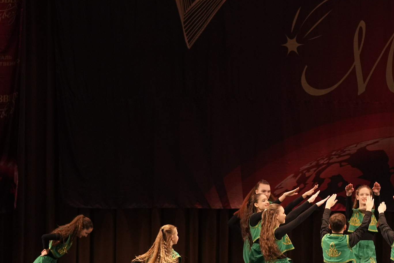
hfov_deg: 9.7
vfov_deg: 6.5
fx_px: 2320
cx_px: 332
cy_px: 146
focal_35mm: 212
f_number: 2.8
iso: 2000
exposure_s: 1/400
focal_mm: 113
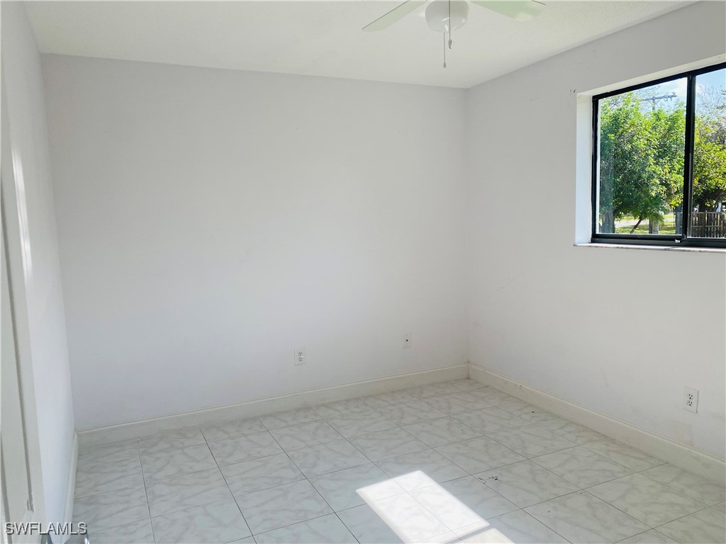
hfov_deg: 67.3
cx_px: 363
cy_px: 272
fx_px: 545
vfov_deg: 53.1
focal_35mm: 26
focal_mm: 4.25
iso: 32
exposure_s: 1/637
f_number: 1.8
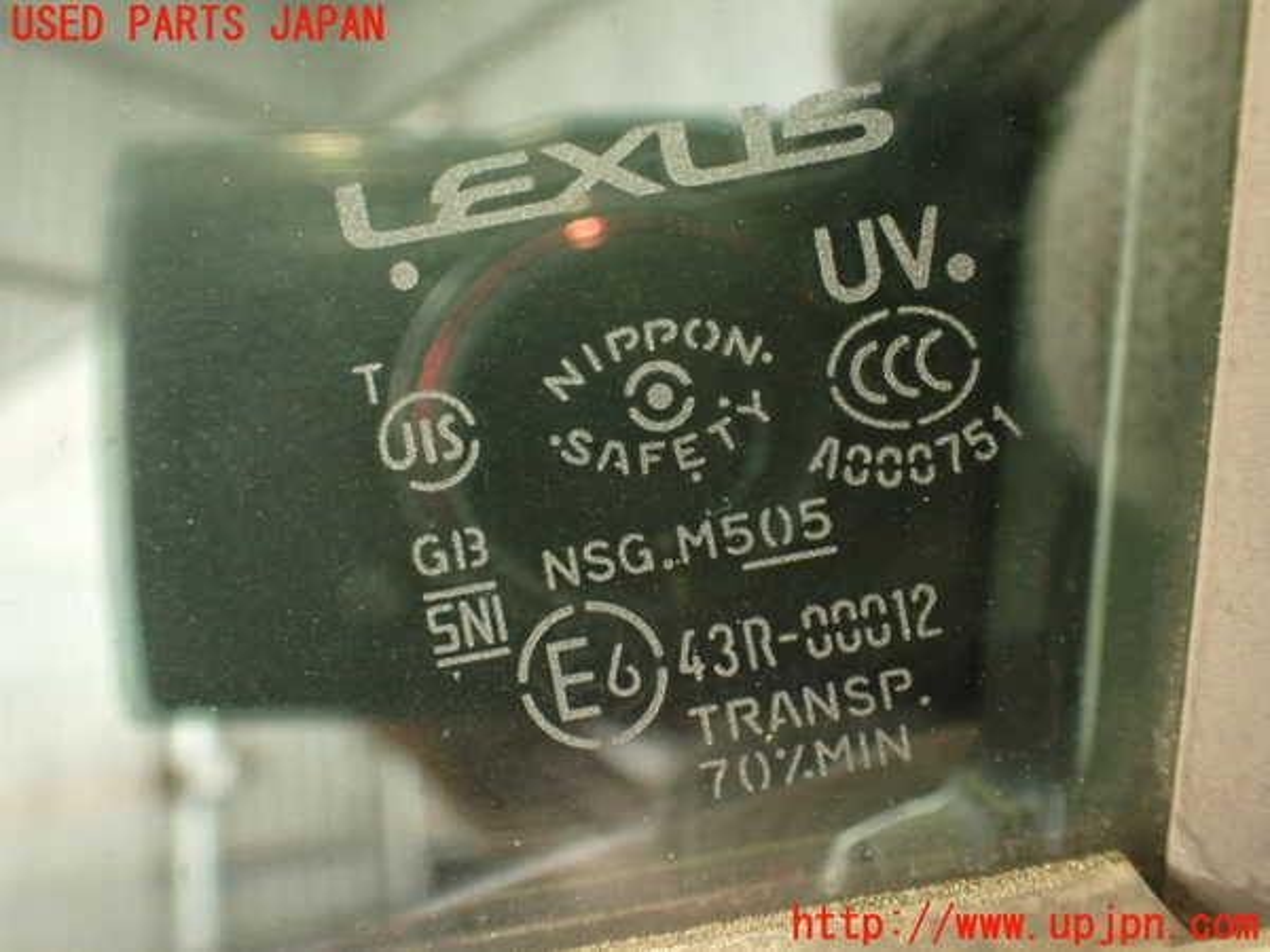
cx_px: 635
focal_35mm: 32
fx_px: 1174
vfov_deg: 44.2
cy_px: 476
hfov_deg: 56.8
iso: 640
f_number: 2.4
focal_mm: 5.79
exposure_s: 1/30
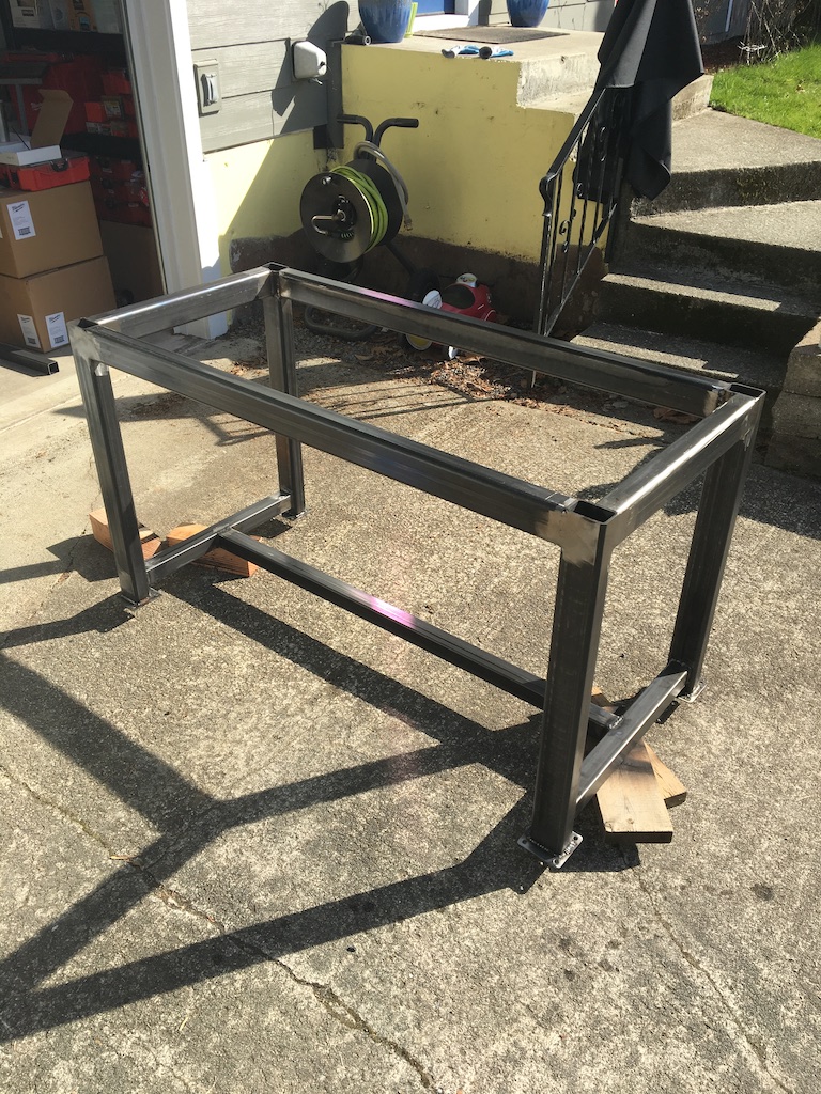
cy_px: 547
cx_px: 410
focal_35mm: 29
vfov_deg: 61.7
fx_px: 917
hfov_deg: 48.2
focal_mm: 4.15
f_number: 2.2
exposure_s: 1/810
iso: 25
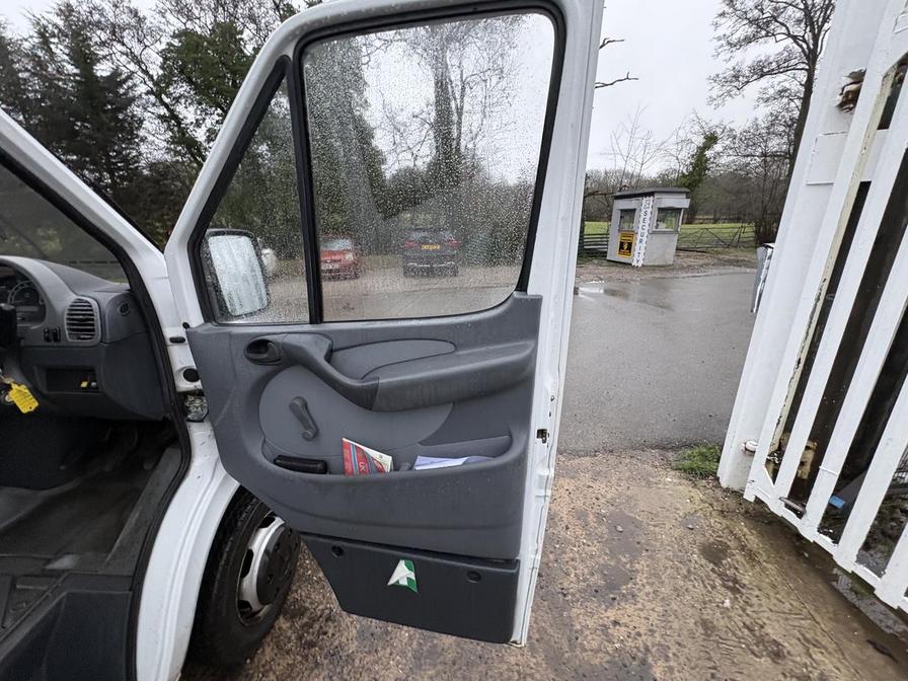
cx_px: 454
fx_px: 367
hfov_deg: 102.1
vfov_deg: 85.7
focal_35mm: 14
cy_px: 340
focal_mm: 2.22
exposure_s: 1/60
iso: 250
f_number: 2.2
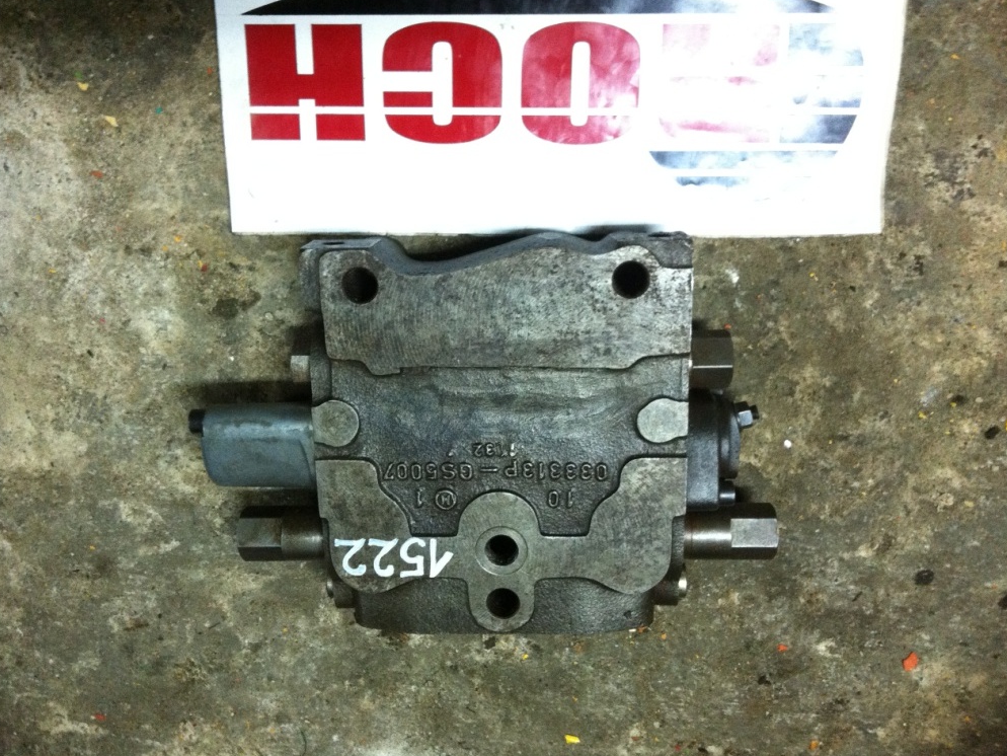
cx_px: 495
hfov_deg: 51.3
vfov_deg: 39.7
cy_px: 385
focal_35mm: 36
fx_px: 1048
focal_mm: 3.85
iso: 320
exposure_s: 1/15
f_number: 2.8
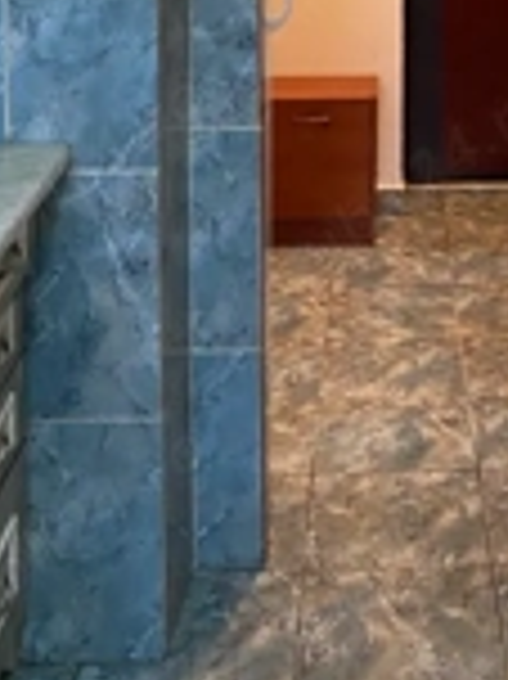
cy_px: -108
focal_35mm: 69
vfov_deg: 25.6
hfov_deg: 20.6
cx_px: 499
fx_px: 1352
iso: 400
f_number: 1.8
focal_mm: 4.25
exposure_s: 1/33
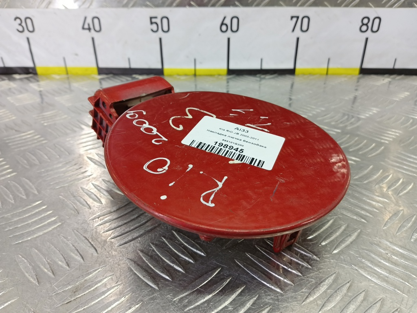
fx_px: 277
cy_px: 156
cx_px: 208
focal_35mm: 23
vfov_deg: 58.9
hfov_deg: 73.9
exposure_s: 1/50
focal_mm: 4.11
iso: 166
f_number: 1.6
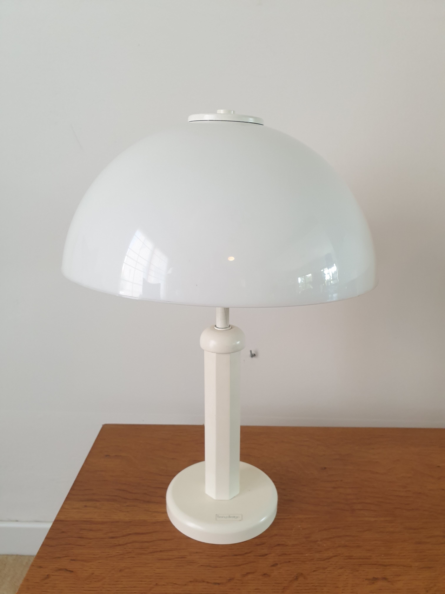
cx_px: 222
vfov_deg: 67.3
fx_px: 446
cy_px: 297
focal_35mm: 26
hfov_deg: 53.1
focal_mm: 4.3
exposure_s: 1/50
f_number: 2.4
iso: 250
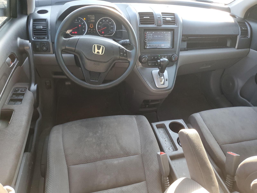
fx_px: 193
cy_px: 96
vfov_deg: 53.1
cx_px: 128
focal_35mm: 26
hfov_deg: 67.3
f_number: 1.5
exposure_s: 1/120
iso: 91
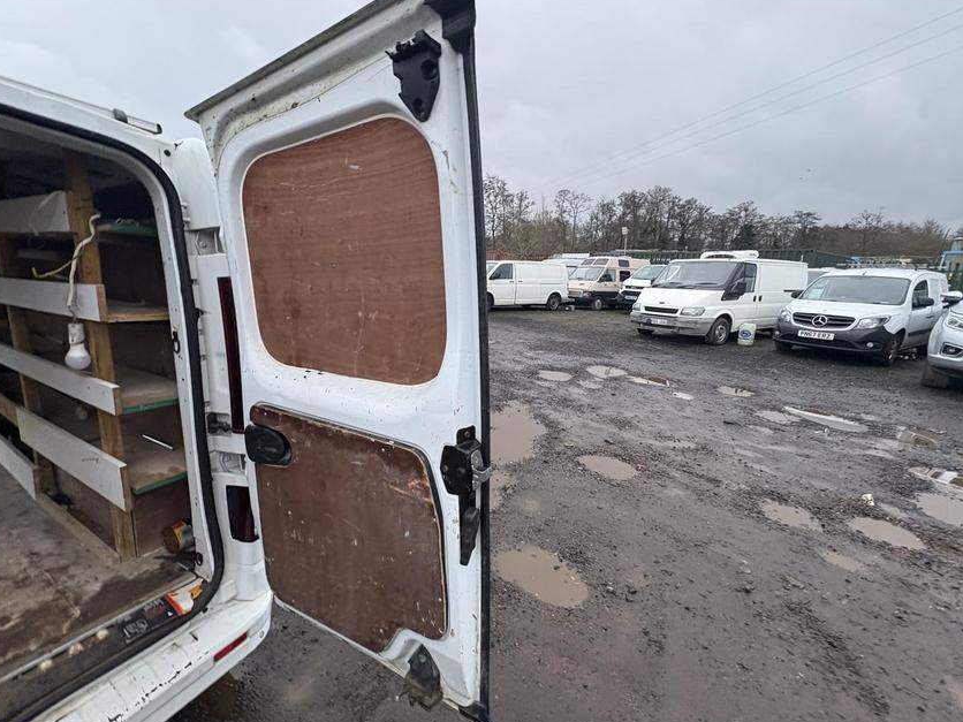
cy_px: 360
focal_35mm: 15
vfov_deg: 81.7
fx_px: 417
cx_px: 449
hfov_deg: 98.0
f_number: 2.2
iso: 125
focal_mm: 2.22
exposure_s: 1/99
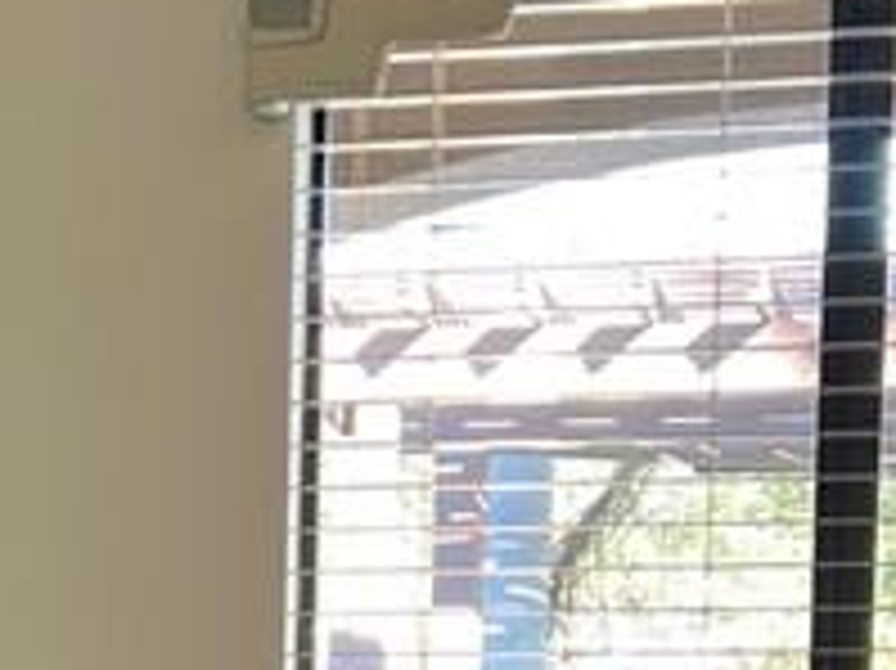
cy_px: 1084
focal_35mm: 134
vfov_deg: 10.6
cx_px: -72
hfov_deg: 14.4
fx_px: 3466
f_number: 1.5
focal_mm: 5.7
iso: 64
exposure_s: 1/60
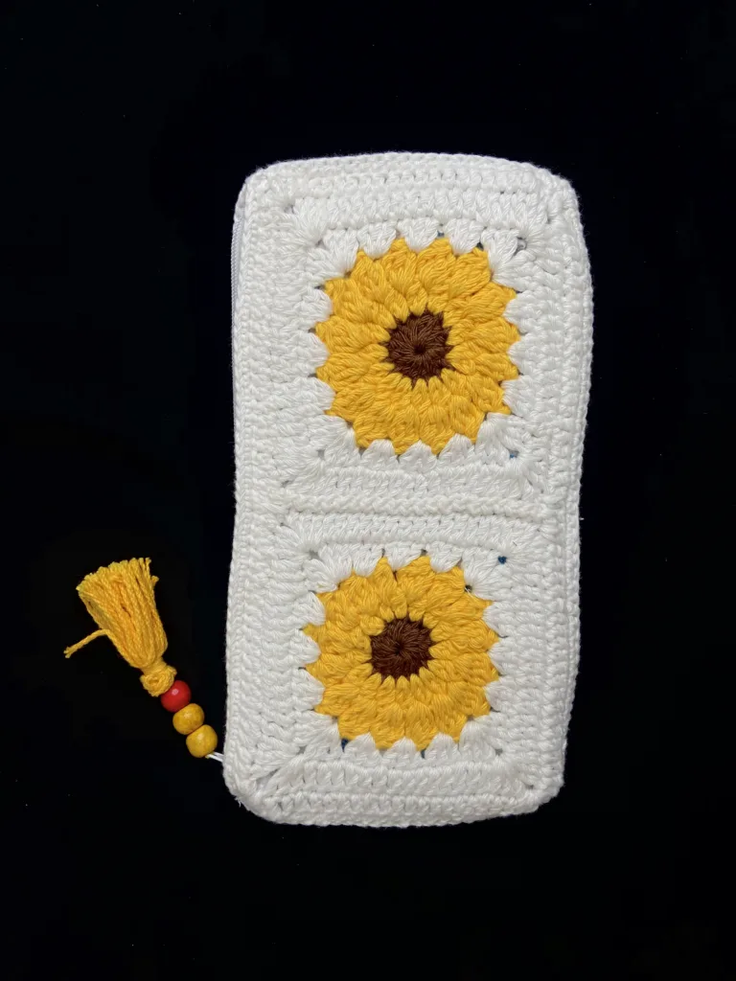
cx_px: 368
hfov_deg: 53.1
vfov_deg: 67.3
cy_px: 490
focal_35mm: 26
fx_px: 737
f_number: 1.8
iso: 32
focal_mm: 4.25
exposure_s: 1/164
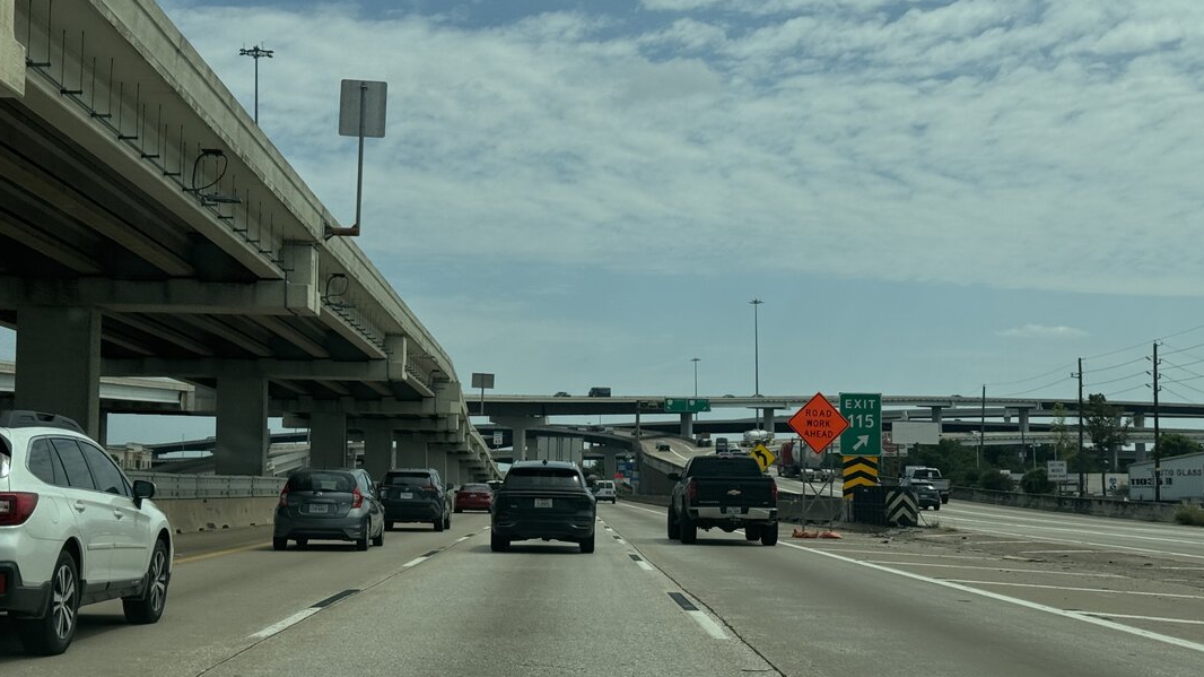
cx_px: 597
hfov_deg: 39.2
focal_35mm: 53
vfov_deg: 22.6
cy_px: 314
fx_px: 1692
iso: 80
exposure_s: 1/9009
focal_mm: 6.76
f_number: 1.78
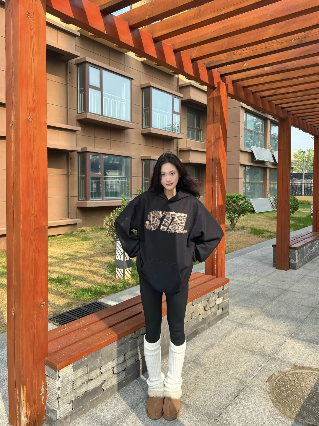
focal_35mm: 24
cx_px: 160
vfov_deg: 71.6
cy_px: 213
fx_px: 295
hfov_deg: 56.8
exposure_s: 1/756
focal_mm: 6.86
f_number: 1.78
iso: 80
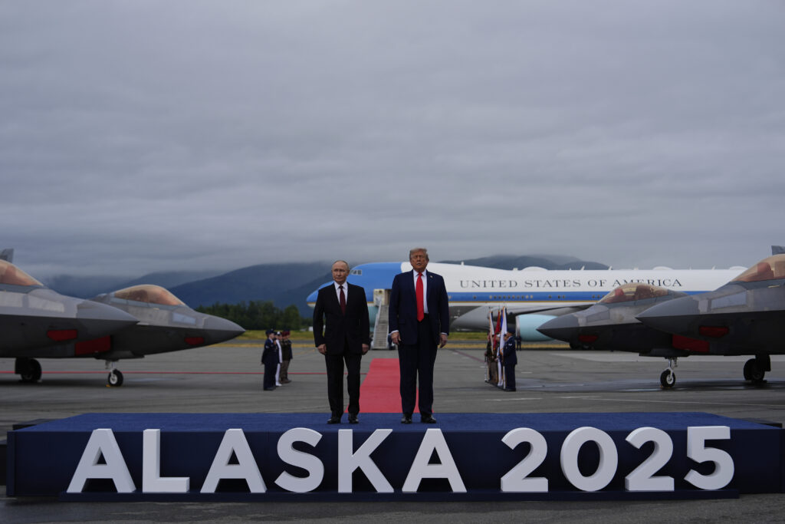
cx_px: 392
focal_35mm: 70
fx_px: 1526
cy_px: 262
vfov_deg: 19.5
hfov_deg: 28.8
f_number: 4
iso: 125
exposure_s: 1/800
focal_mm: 70
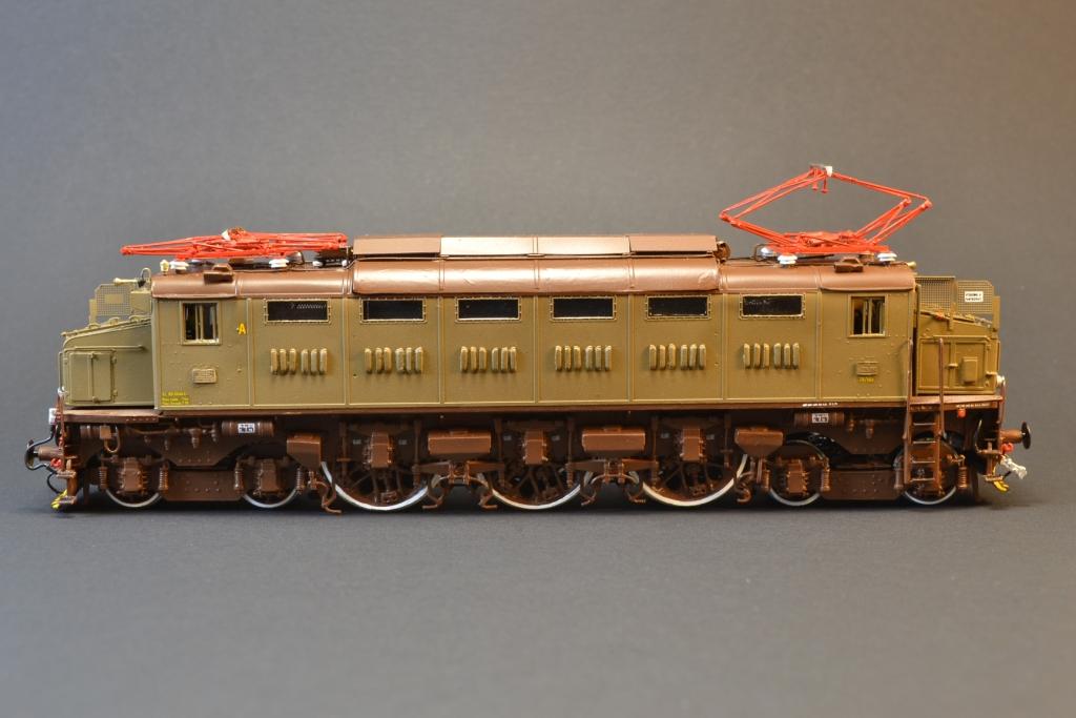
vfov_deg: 25.1
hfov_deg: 36.9
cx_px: 538
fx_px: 1614
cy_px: 359
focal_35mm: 54
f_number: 13
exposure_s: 1/8
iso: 200
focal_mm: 36
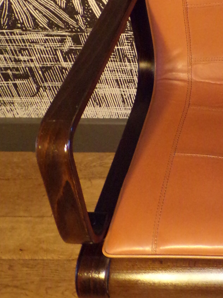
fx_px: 567
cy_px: 92
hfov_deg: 20.5
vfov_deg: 29.1
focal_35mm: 66
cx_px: 280
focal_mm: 4.3
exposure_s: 1/9
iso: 400
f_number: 3
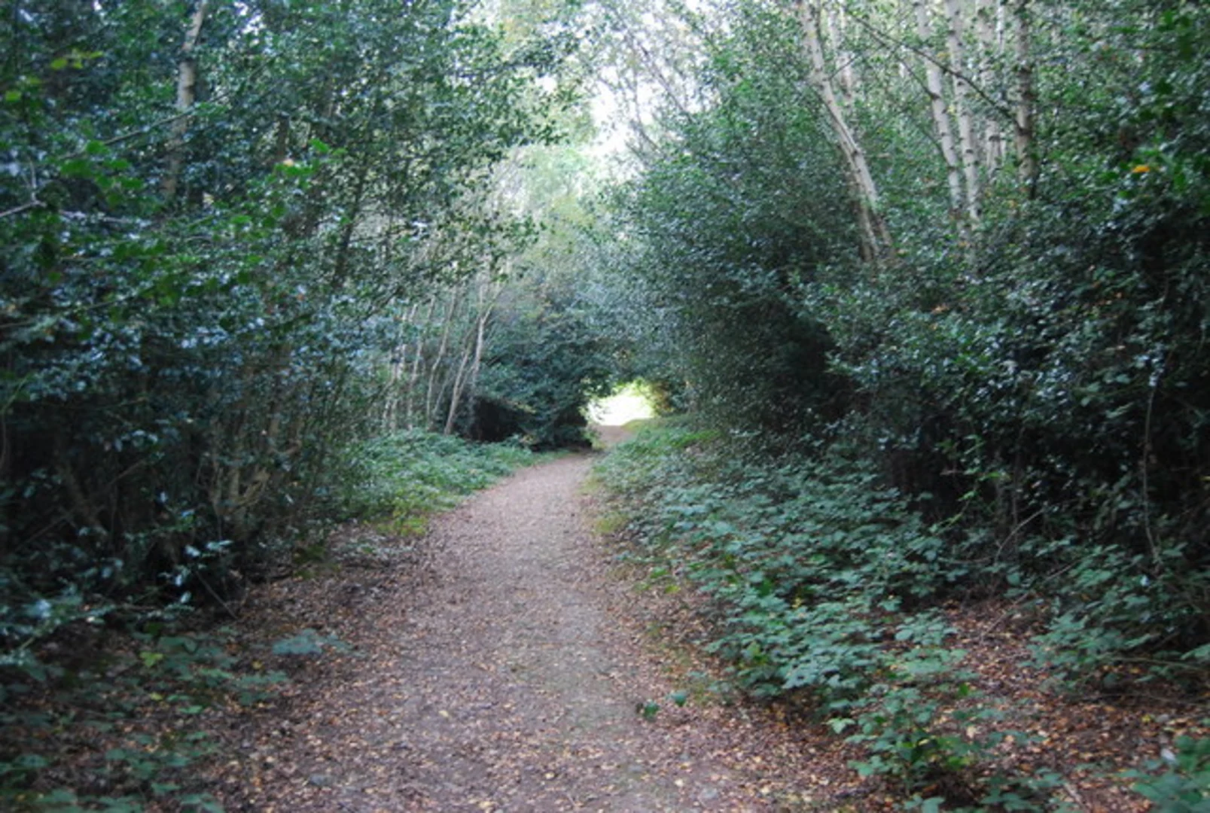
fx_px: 1112
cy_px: 406
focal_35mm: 33
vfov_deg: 40.2
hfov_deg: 57.1
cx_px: 605
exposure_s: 1/15
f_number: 3.8
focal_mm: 22
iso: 800
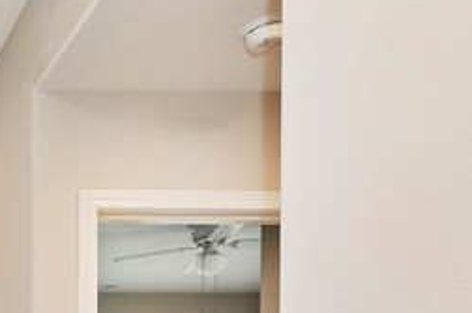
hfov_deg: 26.4
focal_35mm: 57
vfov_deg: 20.4
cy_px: 466
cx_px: -221
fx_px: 746
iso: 500
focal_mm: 14
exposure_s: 1/5
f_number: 10
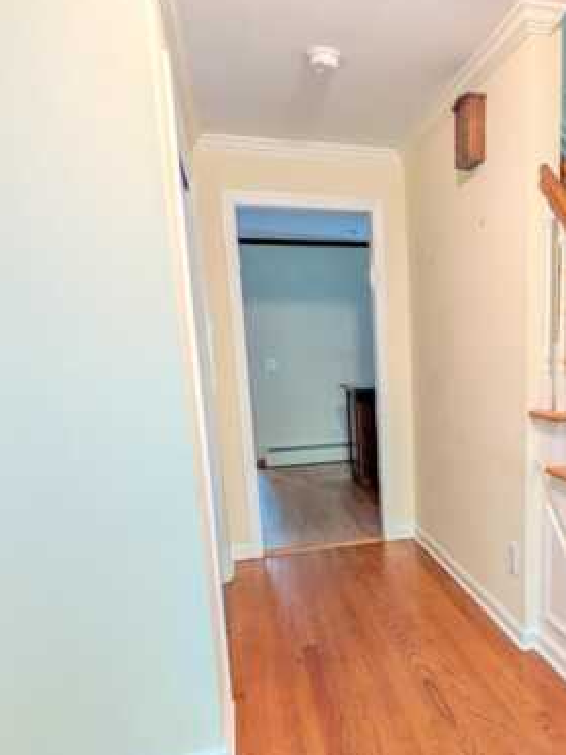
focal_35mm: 29
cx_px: 454
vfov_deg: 60.8
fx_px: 633
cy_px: 476
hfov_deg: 45.7
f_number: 2.2
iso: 266
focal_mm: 1.83
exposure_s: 1/20
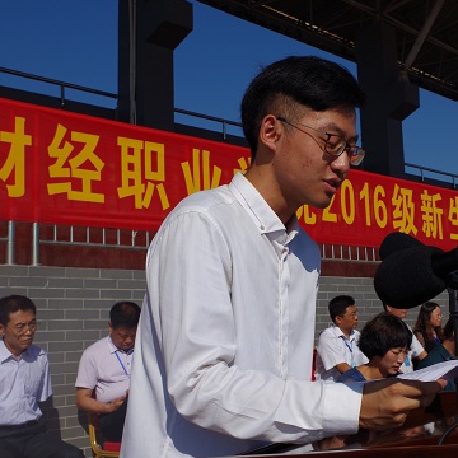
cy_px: 230
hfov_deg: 35.4
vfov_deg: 36.1
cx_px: 330
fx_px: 704
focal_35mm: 47
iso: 100
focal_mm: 24.38
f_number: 9
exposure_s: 1/500
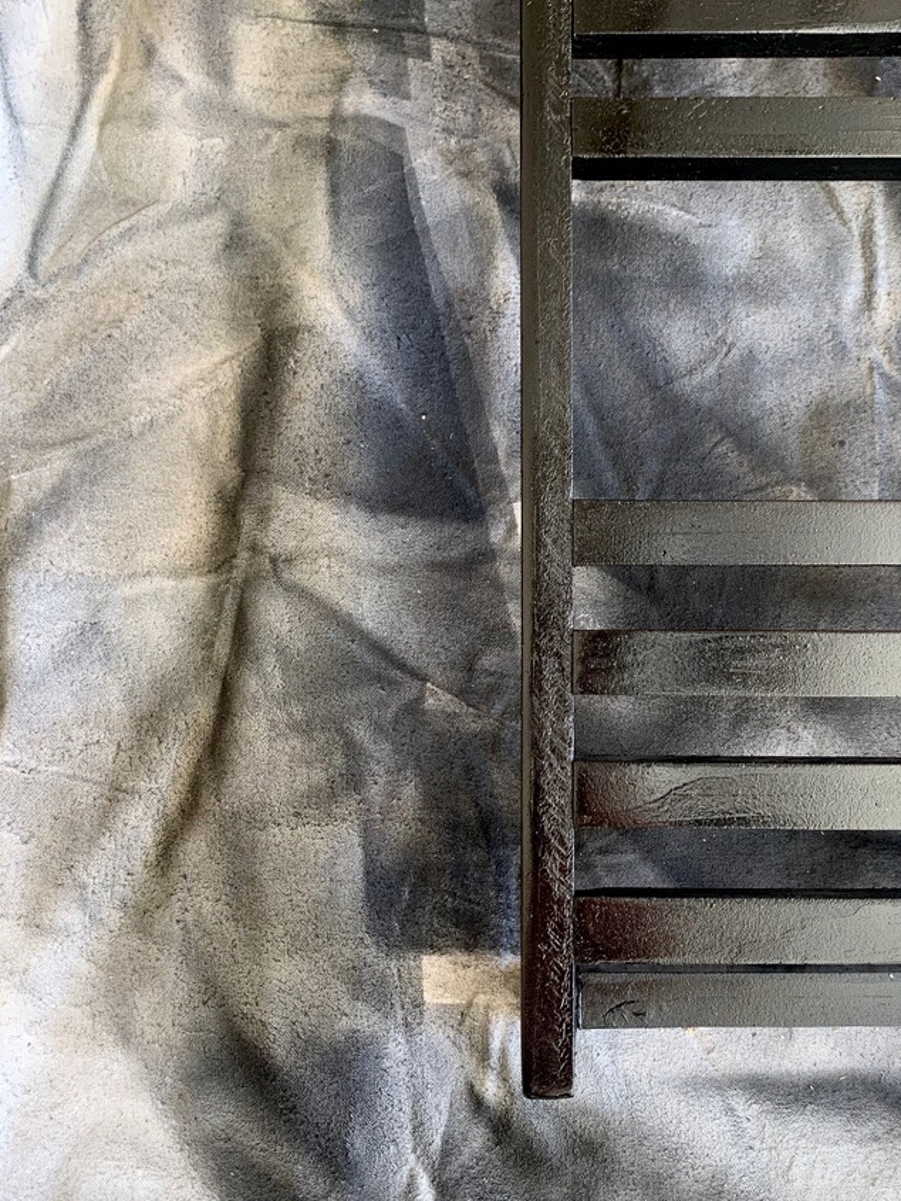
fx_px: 1110
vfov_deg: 56.8
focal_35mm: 32
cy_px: 621
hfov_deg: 44.0
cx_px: 536
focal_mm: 4.25
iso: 64
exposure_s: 1/121
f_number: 1.8
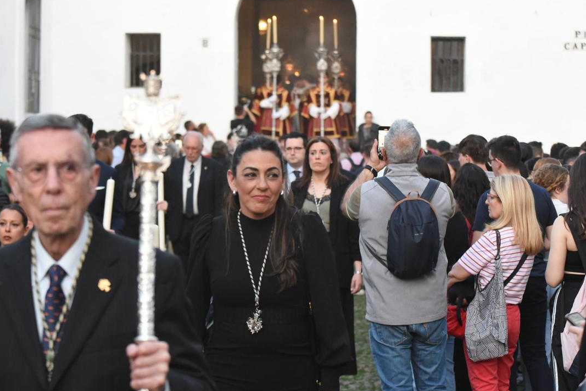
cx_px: 227
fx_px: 1710
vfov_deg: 13.0
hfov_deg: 19.4
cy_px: 180
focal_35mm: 105
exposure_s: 1/200
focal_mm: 70
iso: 4000
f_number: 3.5
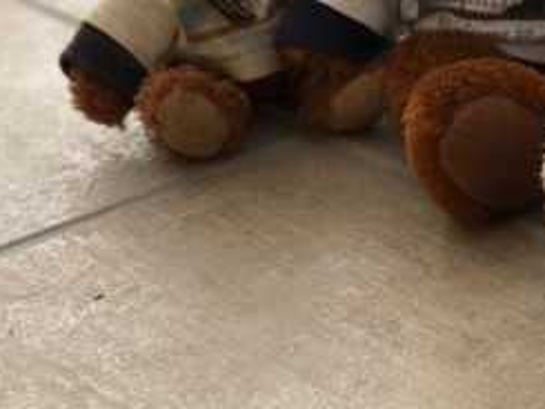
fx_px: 2442
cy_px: -13
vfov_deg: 9.5
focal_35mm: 155
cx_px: 626
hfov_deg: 12.5
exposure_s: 1/507
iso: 20
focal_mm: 6.6
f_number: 2.8
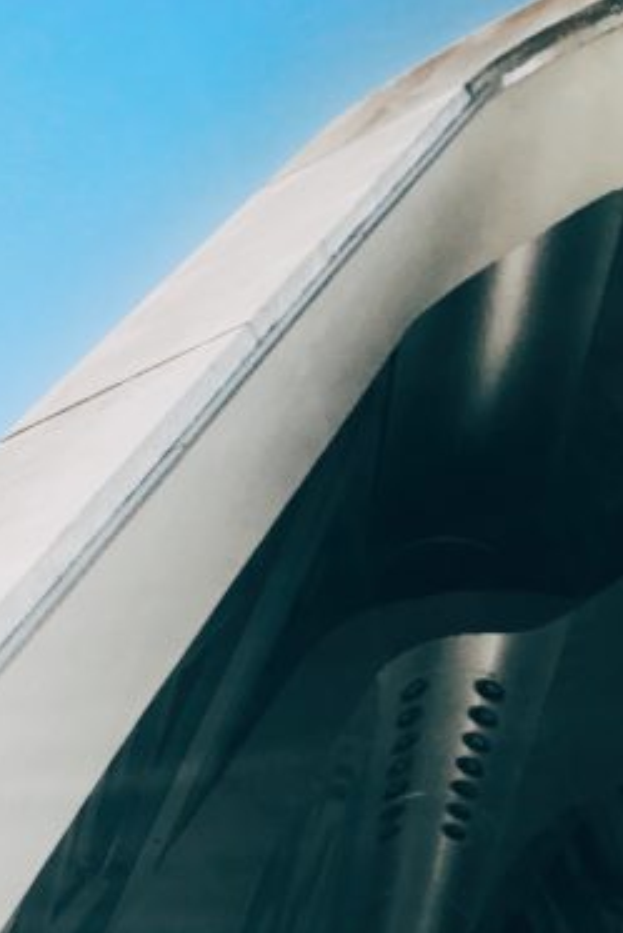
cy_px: 1196
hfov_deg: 17.0
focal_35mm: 80
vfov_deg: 22.7
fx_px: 2075
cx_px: 185
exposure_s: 1/1996
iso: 20
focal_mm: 3.99
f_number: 1.8
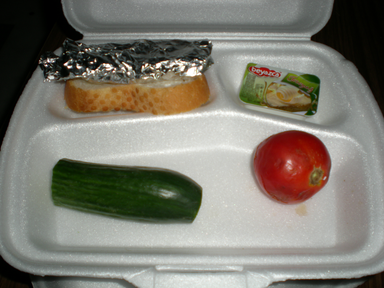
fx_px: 422
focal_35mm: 38
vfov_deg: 37.7
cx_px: 192
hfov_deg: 49.0
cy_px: 144
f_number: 3.1
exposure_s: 1/60
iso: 50
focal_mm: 6.3
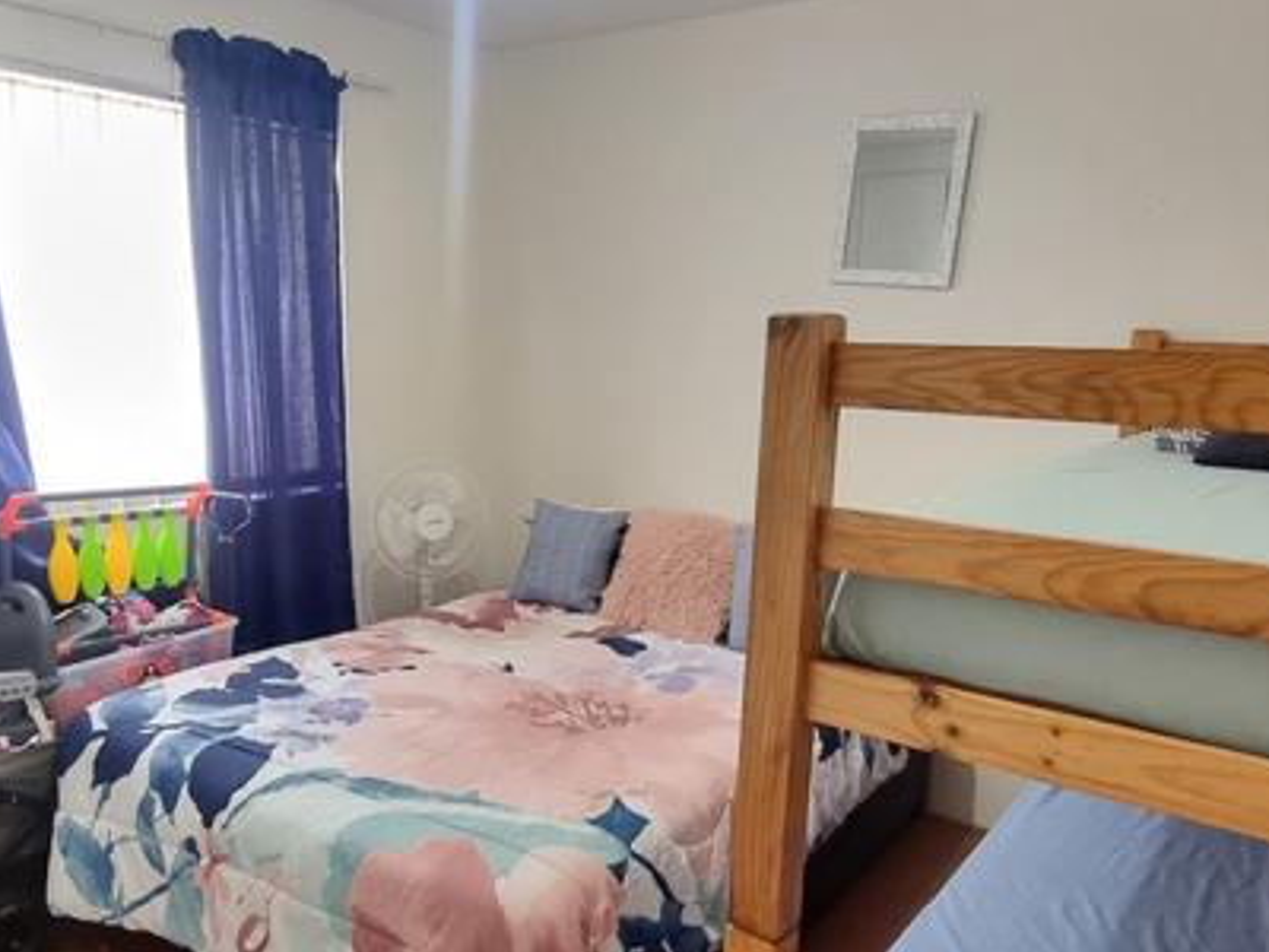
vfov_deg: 52.9
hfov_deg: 67.0
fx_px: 953
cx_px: 555
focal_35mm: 26
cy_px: 536
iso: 1250
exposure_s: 1/25
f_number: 2.2
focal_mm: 2.2
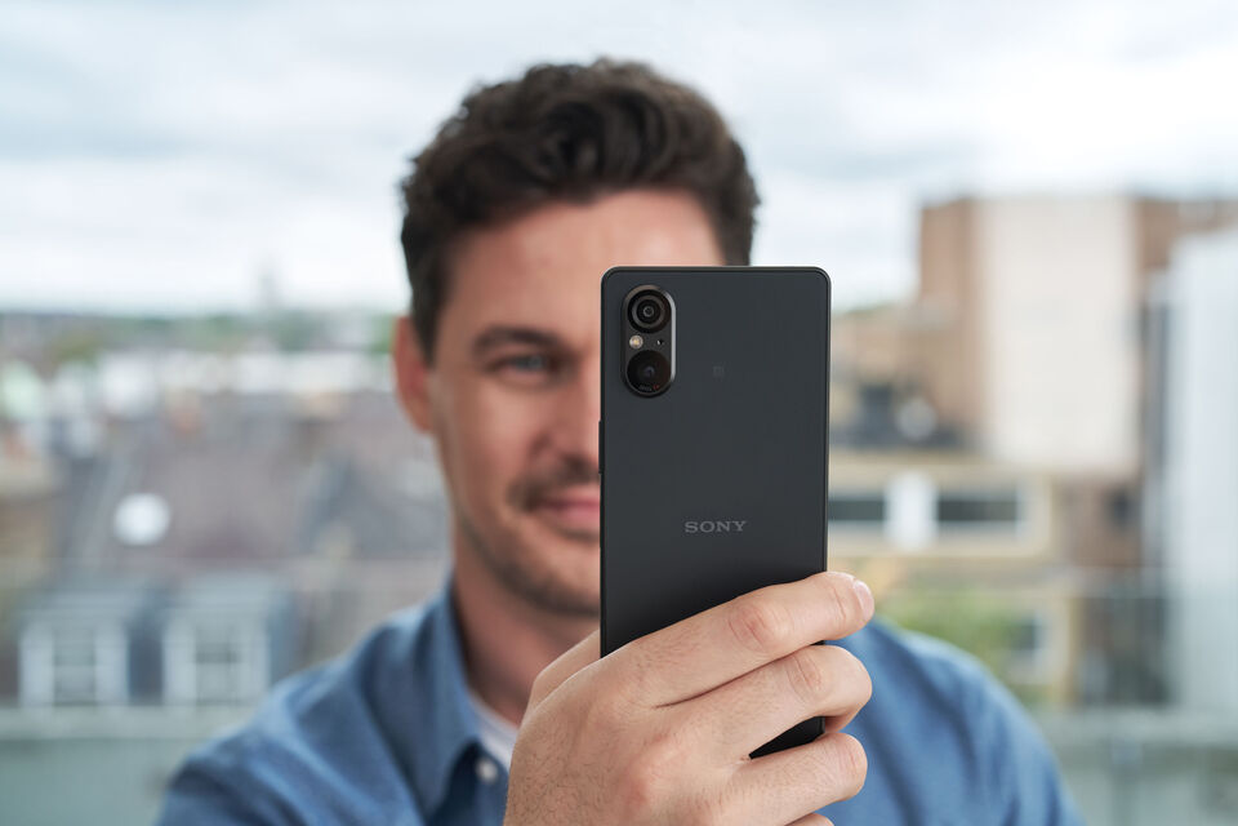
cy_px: 413
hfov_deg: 39.6
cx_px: 619
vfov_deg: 27.0
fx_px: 1719
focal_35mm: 50
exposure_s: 1/160
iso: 160
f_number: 4.5
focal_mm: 50
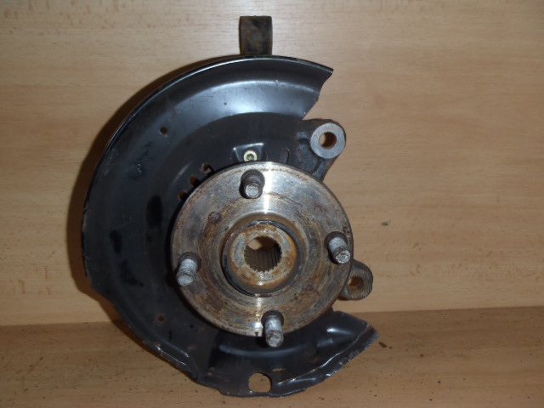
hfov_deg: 49.0
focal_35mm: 38
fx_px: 597
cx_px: 272
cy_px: 204
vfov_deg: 37.7
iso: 100
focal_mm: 6.83
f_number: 4.6
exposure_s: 1/40
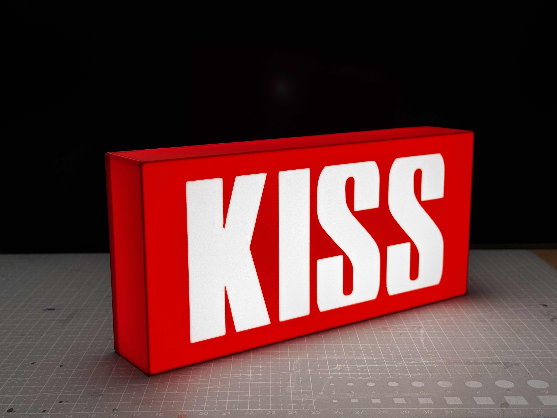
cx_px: 278
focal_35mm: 48
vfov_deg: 30.3
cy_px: 209
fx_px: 772
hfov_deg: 39.7
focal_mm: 6.76
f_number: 1.78
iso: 64
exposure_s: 1/240
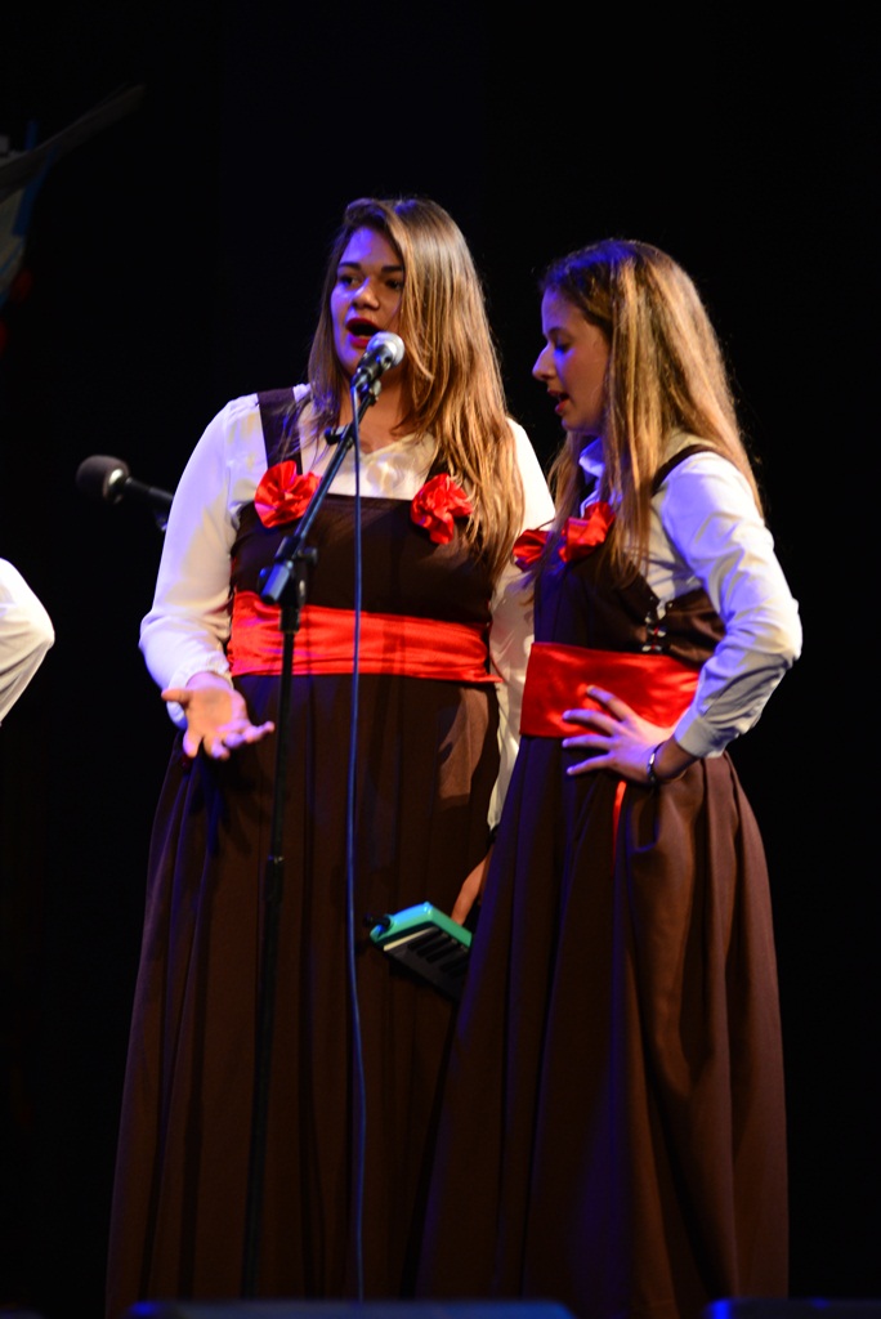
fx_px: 7331
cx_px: 440
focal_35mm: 200
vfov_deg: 10.3
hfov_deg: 6.9
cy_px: 660
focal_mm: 200
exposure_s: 1/50
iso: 1000
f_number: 2.8
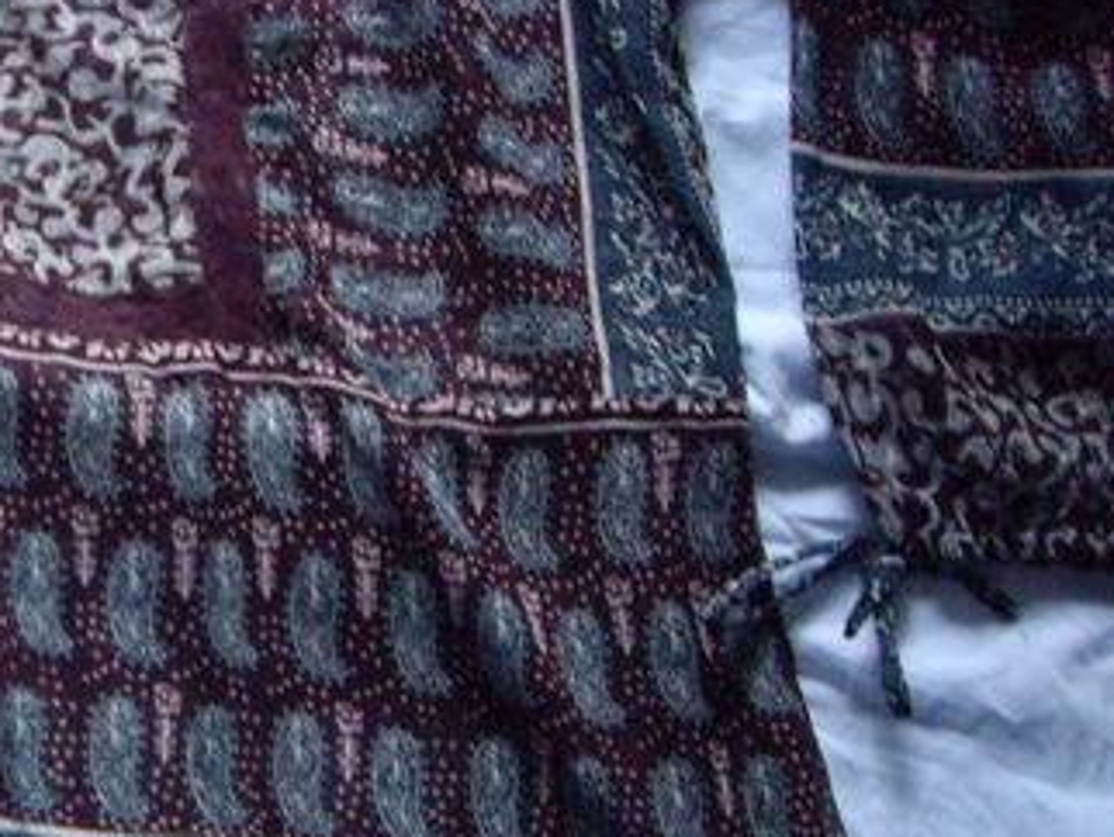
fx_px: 3800
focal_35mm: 118
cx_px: -152
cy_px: 280
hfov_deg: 16.1
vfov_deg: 12.6
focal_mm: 6.2
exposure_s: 1/20
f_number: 2.7
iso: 200
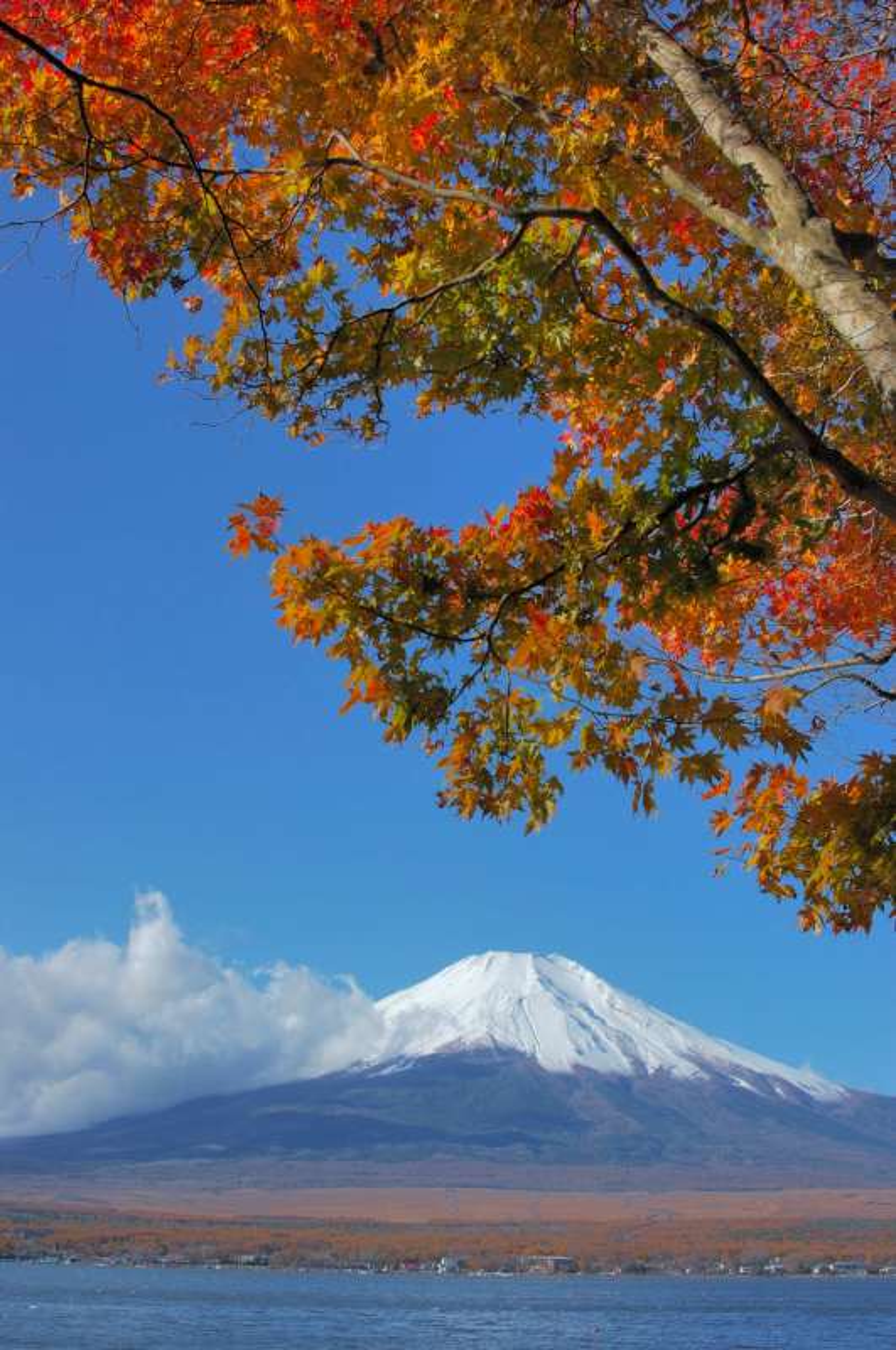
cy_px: 675
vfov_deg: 46.5
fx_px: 1573
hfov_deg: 31.8
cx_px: 448
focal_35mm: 42
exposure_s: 1/30
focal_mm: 28
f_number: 22
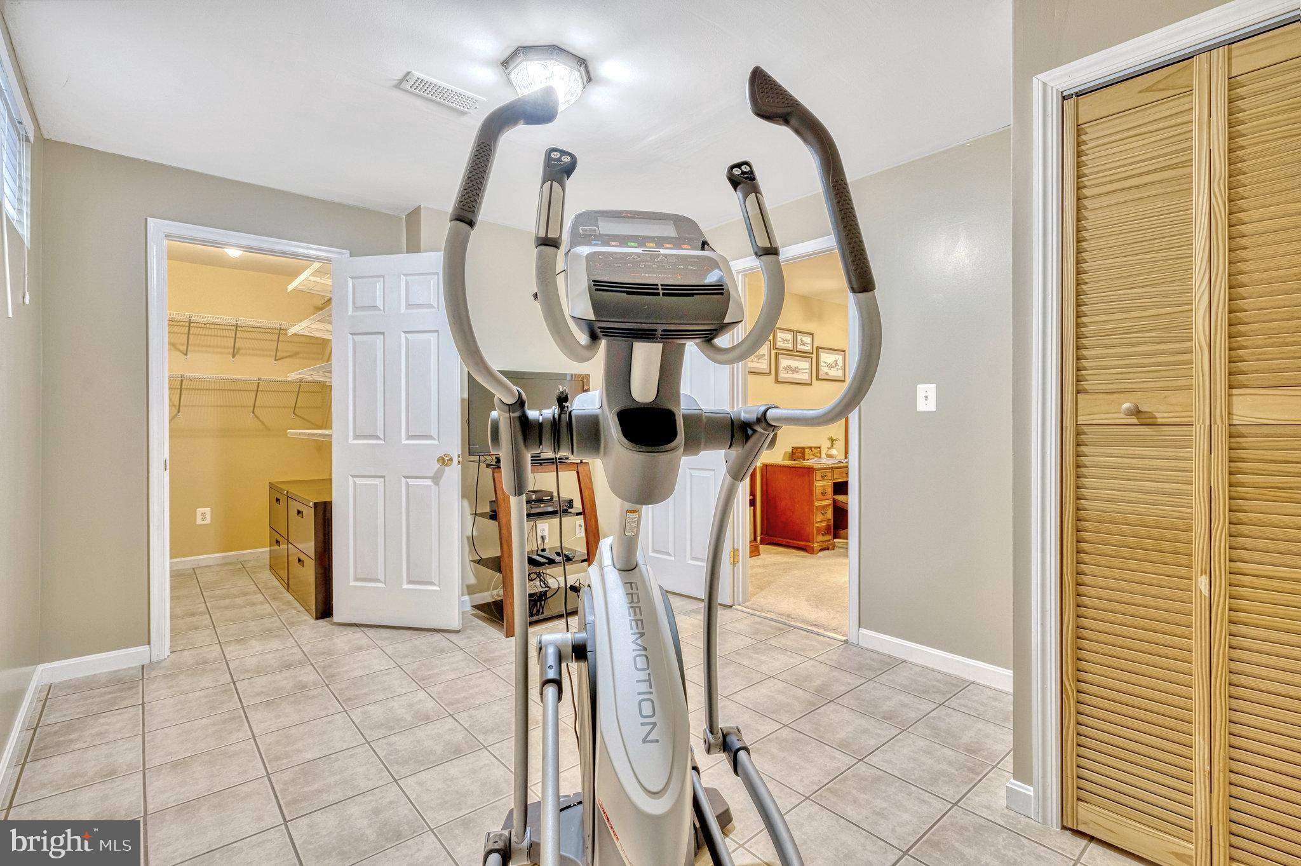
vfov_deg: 73.7
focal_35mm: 16
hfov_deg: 96.8
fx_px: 578
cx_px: 650
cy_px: 433
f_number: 8
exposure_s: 1/8
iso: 1250
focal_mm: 16
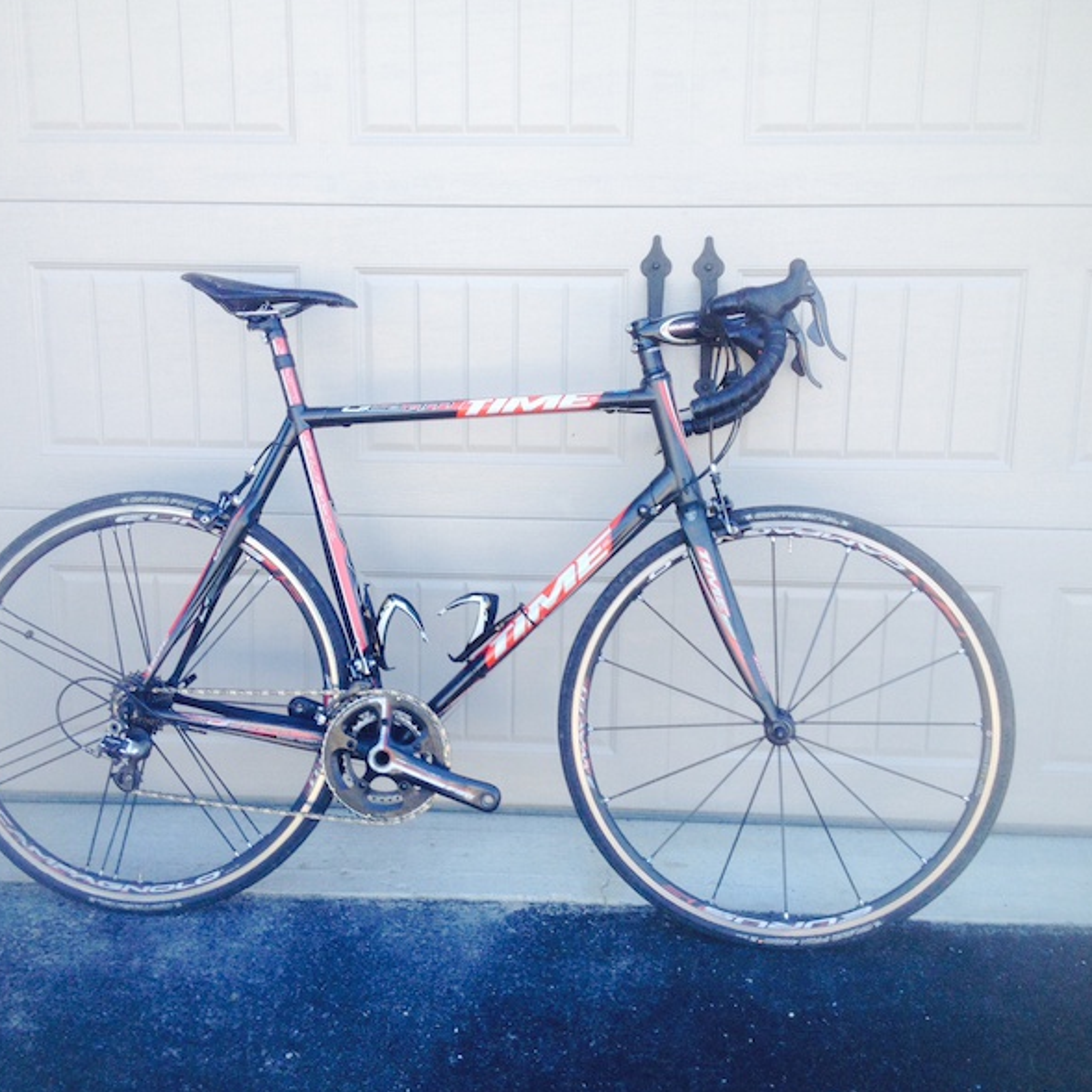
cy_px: 543
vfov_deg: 40.0
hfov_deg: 40.0
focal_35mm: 42
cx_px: 510
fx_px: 1499
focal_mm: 4.28
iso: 50
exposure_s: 1/135
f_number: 2.4
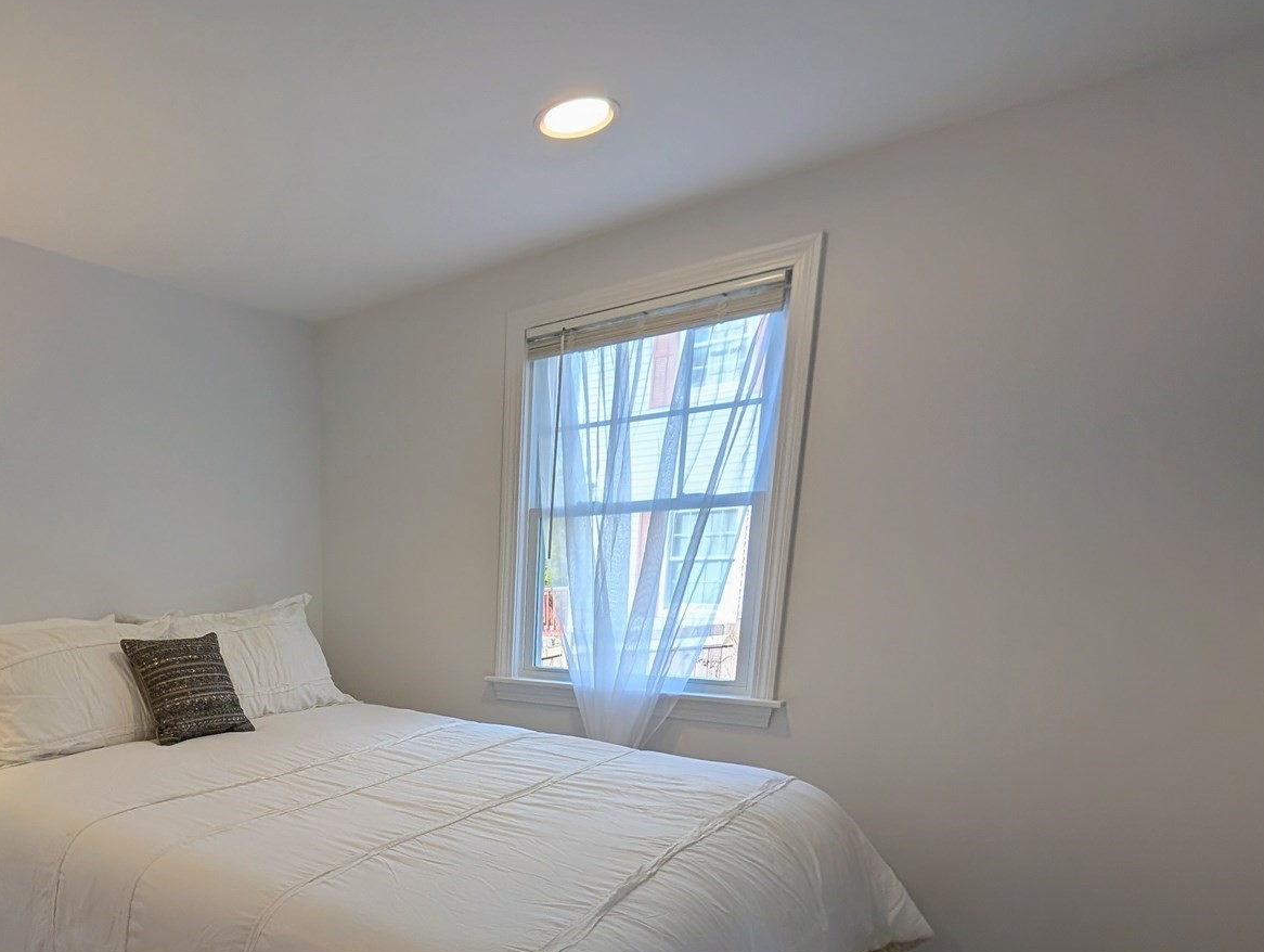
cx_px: 305
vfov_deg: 58.5
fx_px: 768
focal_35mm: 21
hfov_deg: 73.0
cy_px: 768
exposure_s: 1/313
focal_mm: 2.02
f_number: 1.7
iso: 54
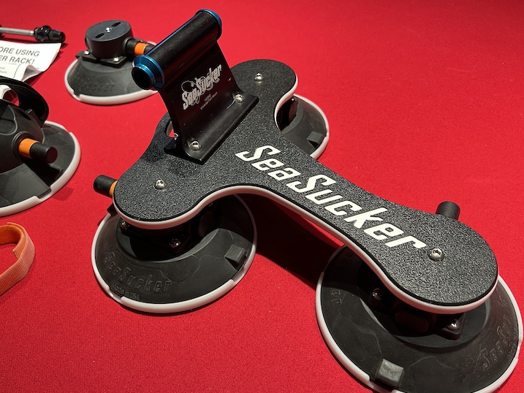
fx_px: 439
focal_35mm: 29
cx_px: 238
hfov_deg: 61.5
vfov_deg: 48.2
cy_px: 213
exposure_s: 1/60
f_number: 1.5
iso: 160
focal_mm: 5.7
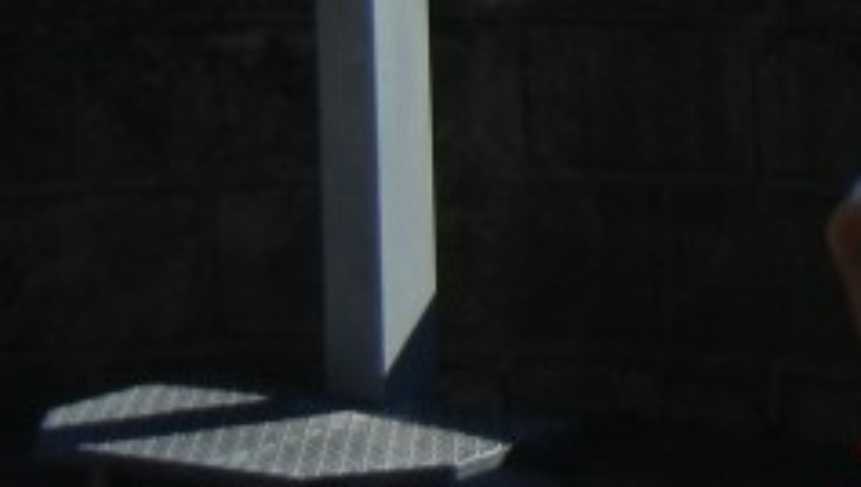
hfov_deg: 13.4
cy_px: -502
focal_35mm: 141
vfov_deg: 8.2
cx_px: 1624
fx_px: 3223
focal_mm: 5.4
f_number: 7
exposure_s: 1/400
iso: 160
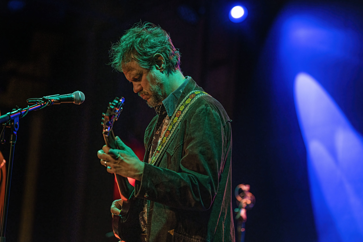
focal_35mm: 125
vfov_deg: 11.0
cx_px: 182
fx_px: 1259
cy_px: 121
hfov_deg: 16.4
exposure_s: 1/125
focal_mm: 125
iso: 2500
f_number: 2.8
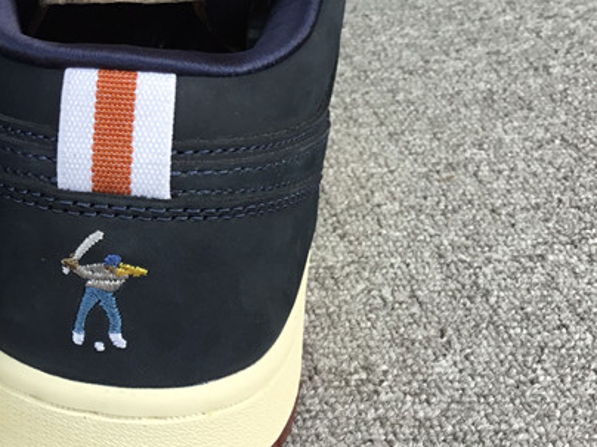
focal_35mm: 69
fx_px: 1190
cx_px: -3
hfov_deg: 26.6
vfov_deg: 21.2
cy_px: 144
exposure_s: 1/195
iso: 25
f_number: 2.4
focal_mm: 3.3
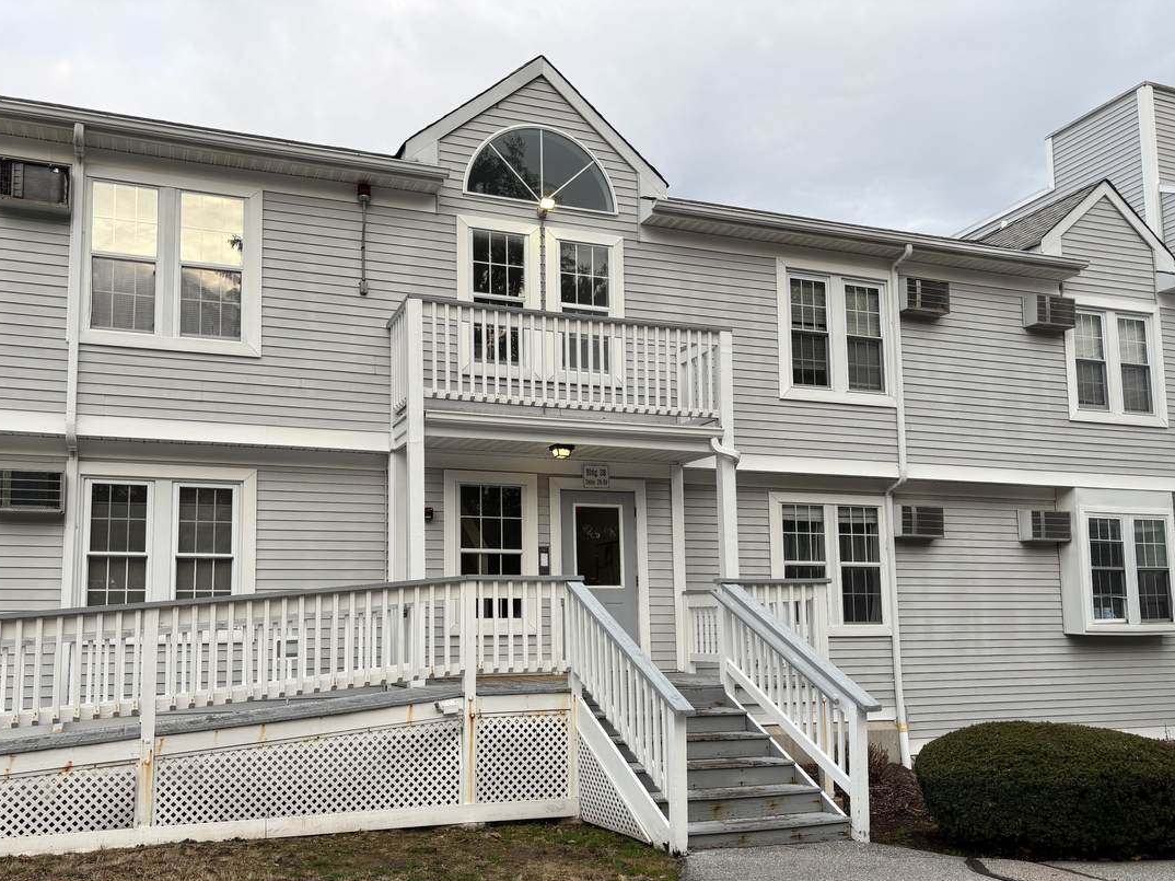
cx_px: 546
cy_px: 523
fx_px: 1052
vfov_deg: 45.2
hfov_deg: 58.3
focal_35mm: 31
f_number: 1.6
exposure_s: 1/539
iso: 50
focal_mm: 5.96
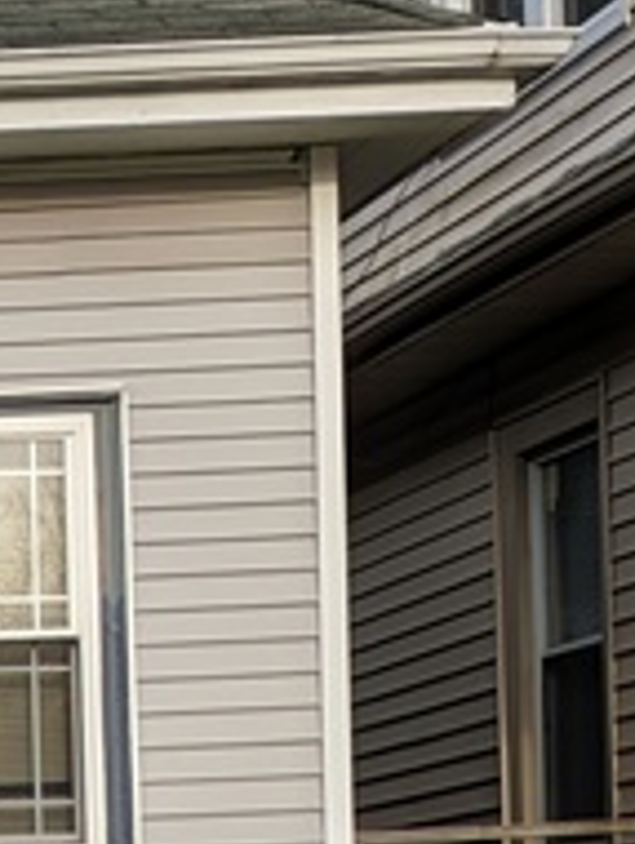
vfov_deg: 13.5
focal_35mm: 142
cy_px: 973
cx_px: -926
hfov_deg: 9.3
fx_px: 3465
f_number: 1.89
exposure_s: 1/640
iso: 45
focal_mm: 5.43
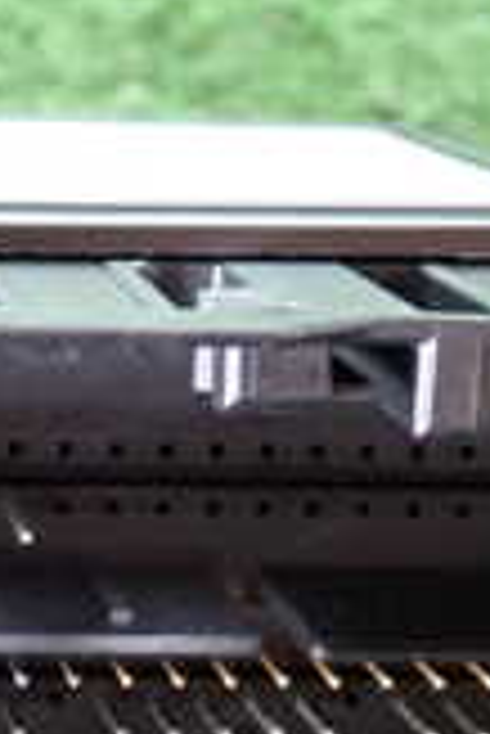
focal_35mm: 138
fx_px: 2811
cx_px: -117
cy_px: 594
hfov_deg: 9.8
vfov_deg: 14.8
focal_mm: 6.37
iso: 800
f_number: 2.5
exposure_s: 1/15
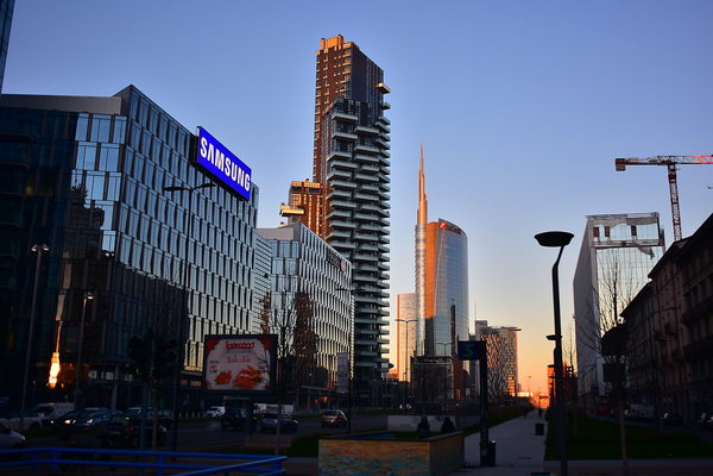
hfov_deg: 53.1
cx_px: 356
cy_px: 238
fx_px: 713
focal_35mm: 36
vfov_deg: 36.9
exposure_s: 1/500
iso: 100
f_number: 2.8
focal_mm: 24
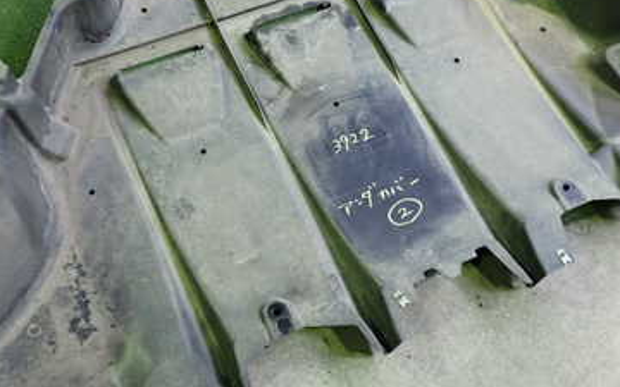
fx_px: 896
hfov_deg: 38.2
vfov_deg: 24.4
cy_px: 155
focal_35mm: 53
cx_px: 338
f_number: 2.3
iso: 320
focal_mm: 5.4
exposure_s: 1/30
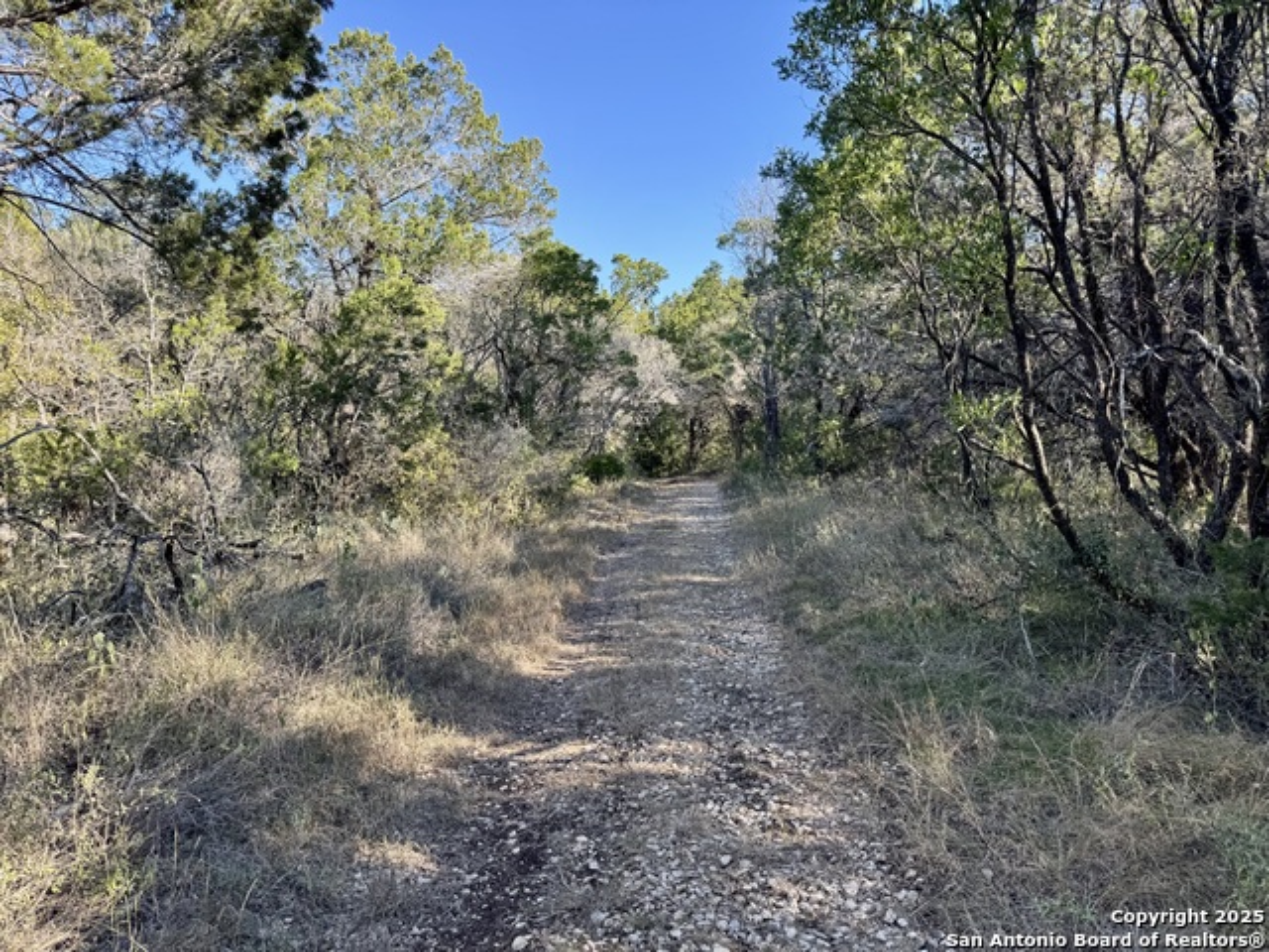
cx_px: 634
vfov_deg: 56.8
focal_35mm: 24
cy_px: 476
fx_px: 880
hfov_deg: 71.6
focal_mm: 6.76
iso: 80
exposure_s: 1/514
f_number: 1.78
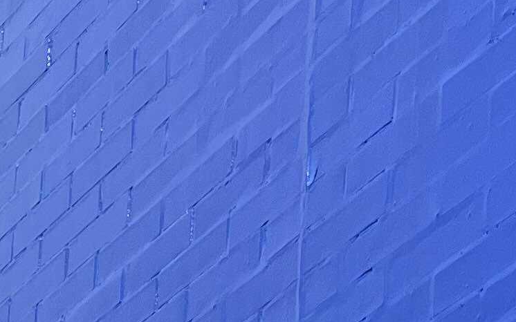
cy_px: 1253
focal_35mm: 149
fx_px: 2095
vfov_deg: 6.9
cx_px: 587
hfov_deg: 13.7
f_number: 1.6
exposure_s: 1/2463
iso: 50
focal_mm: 5.1
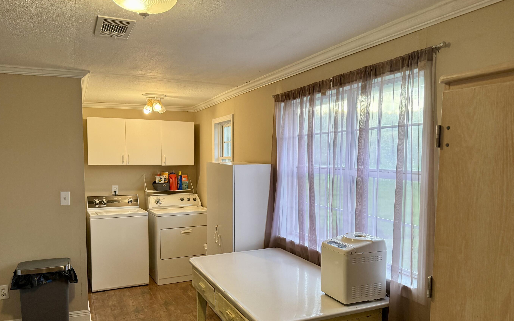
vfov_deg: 44.4
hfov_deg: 66.5
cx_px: 250
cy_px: 183
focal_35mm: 28
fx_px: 392
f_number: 1.78
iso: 200
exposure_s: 1/120
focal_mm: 6.76
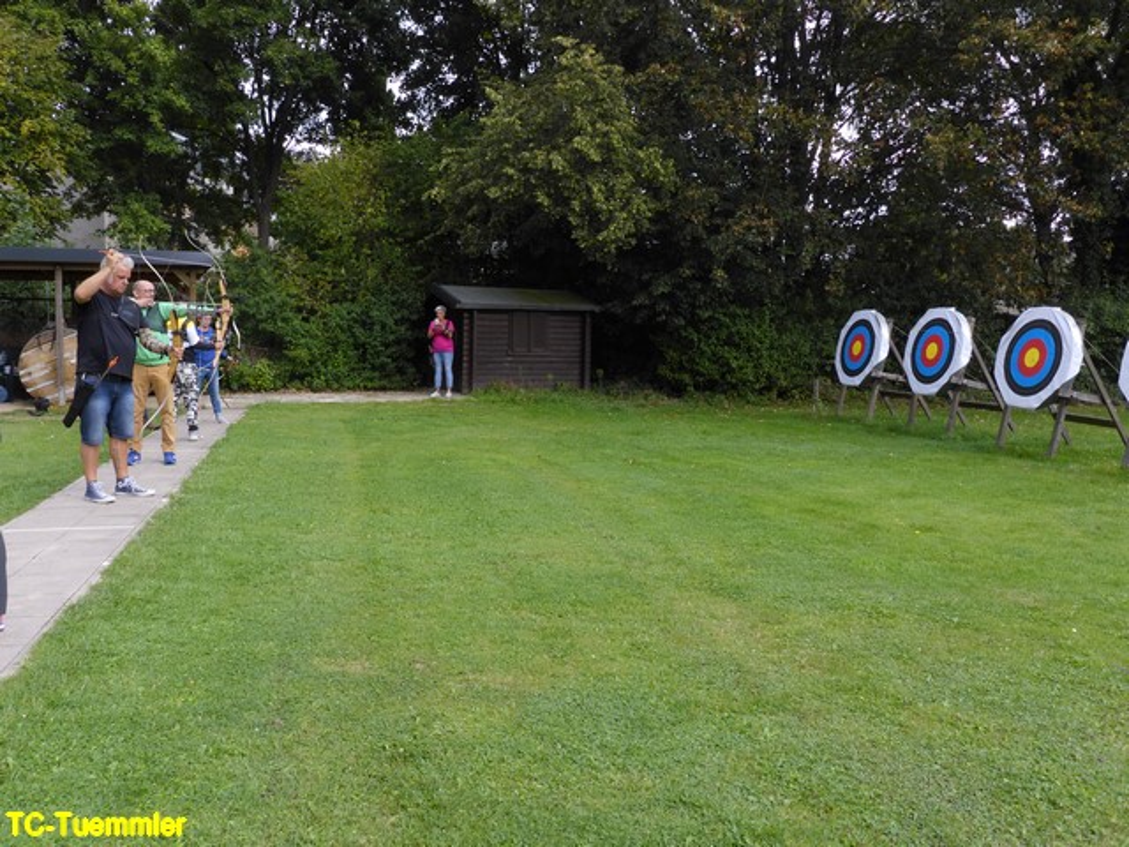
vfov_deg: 49.7
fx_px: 913
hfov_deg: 63.4
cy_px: 424
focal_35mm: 28
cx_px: 564
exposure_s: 1/250
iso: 80
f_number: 3.3
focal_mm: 4.9
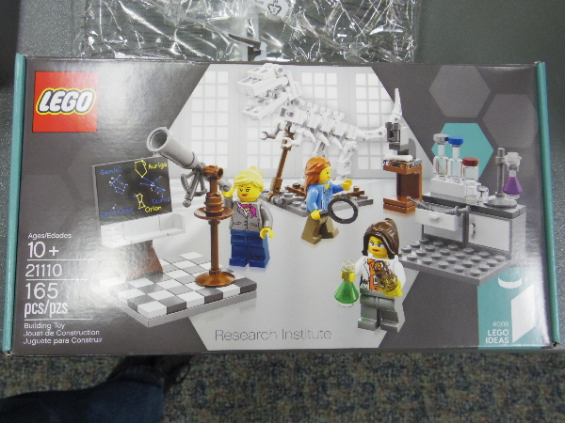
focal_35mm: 32
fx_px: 522
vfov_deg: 44.2
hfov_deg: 56.8
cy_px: 212
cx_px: 282
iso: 1000
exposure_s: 1/50
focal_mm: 5.9
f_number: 4.5
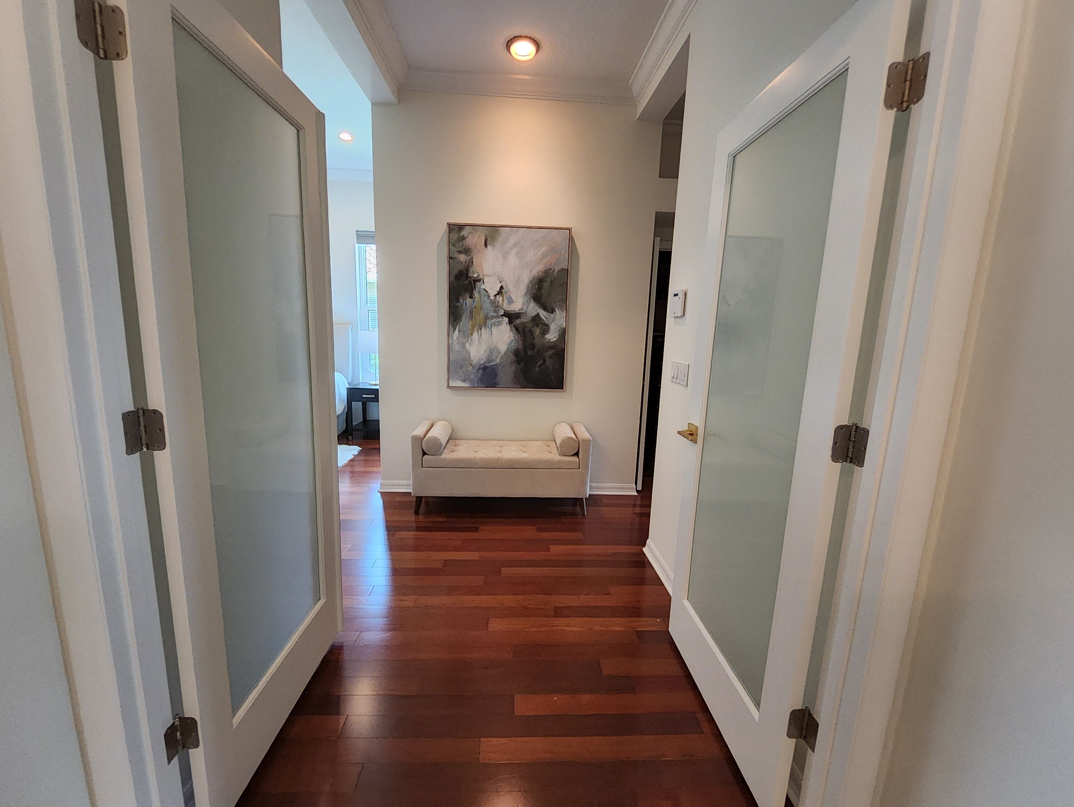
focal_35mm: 13
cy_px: 404
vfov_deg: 90.0
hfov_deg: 106.1
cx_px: 537
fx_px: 404
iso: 250
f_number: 2.2
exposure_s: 1/60
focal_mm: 1.13
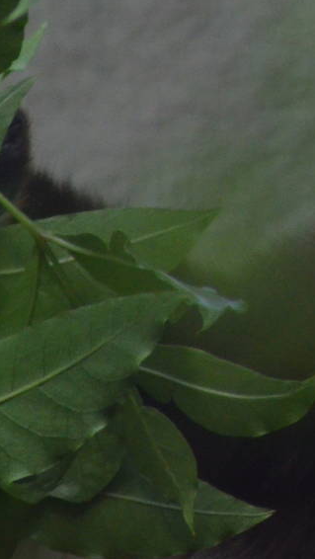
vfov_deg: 1.6
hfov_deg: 0.9
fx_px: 19705
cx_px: 629
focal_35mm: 1329
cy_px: 37
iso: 2000
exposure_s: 1/500
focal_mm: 300
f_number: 5.6
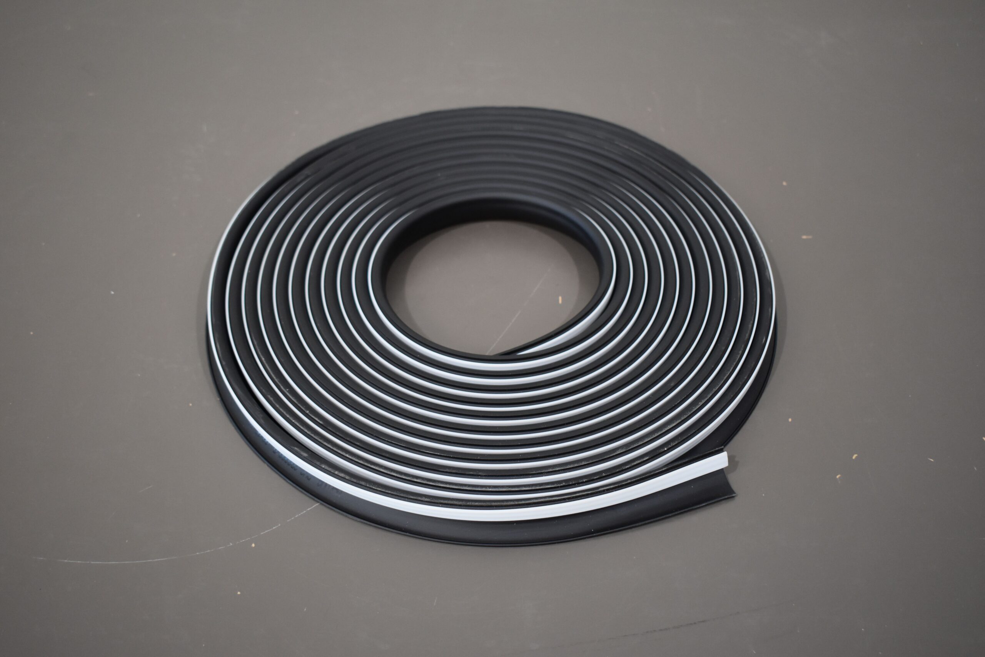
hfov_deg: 47.9
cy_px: 328
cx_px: 492
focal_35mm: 40
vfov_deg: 33.0
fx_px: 1108
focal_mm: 27
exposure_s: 1/200
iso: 800
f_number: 4
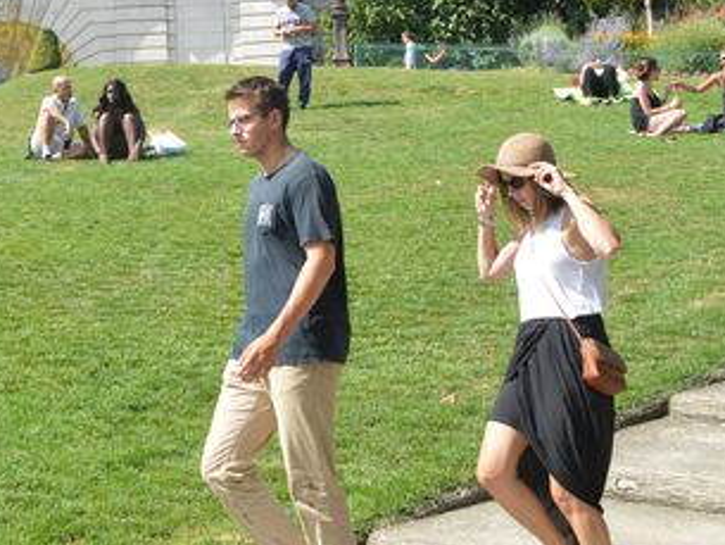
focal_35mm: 68
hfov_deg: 28.3
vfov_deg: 20.6
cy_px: -59
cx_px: 212
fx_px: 1425
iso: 100
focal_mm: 18
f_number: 8
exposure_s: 1/250
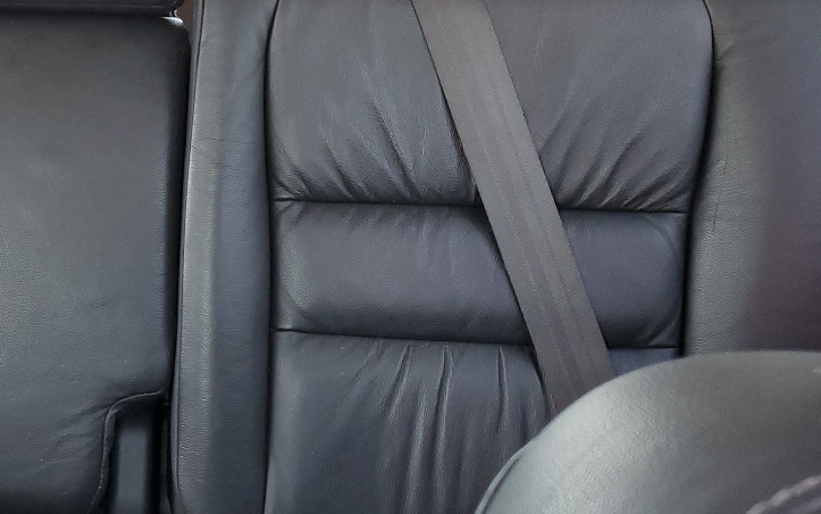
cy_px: 267
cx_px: -16
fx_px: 1365
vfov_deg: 21.3
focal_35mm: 61
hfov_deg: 30.8
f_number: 1.5
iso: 61
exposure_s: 1/60.2
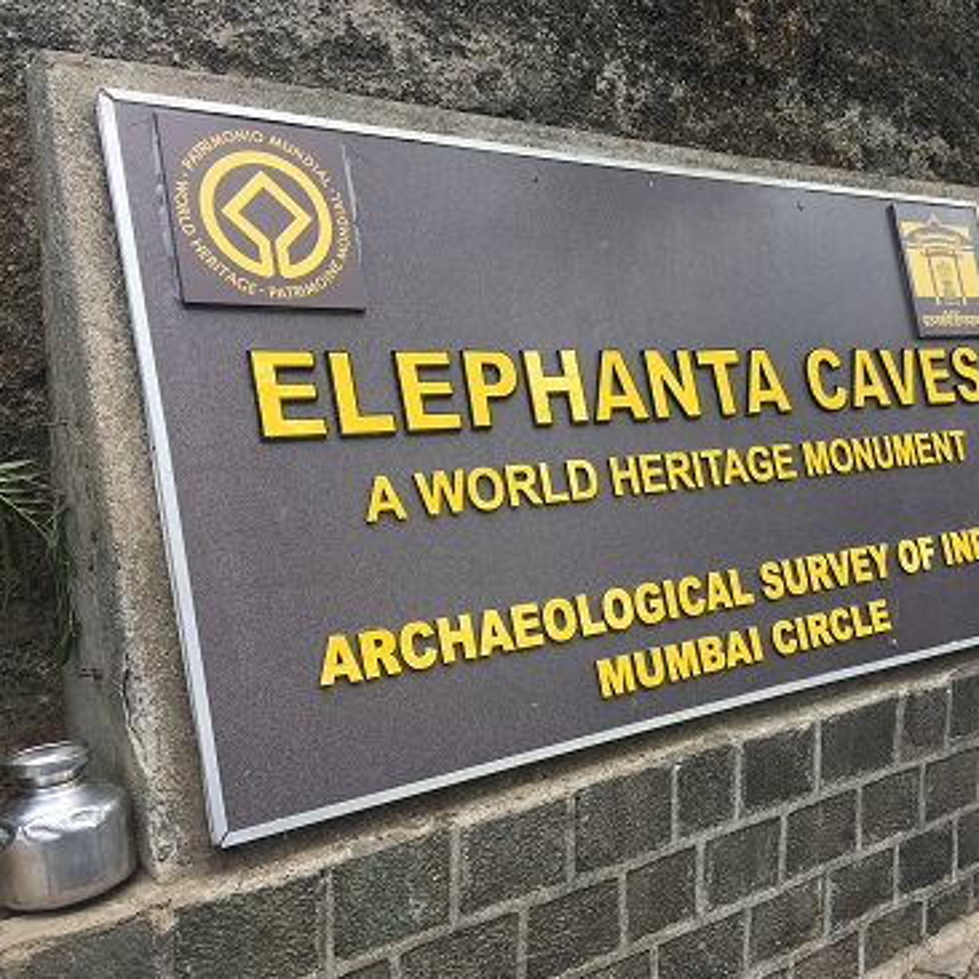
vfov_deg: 47.2
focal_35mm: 35
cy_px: 499
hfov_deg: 47.0
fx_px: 1120
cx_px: 583
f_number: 2.2
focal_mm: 4.15
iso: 25
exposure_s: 1/301
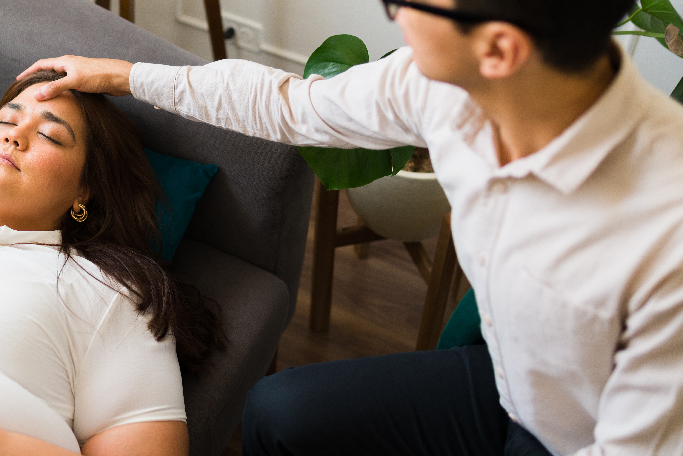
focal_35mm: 54
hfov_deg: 36.1
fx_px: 1024
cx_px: 177
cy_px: 113
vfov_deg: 24.8
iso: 400
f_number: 1.8
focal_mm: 35
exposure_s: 1/160
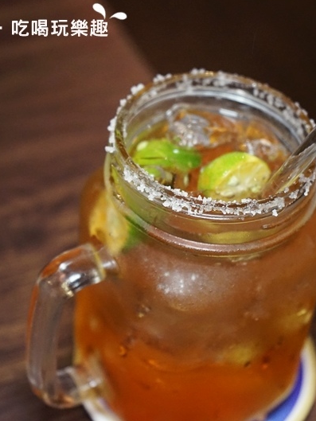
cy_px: 210
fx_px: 973
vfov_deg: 24.4
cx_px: 221
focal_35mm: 80
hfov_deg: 18.4
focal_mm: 55
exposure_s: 1/60
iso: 5000
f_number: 5
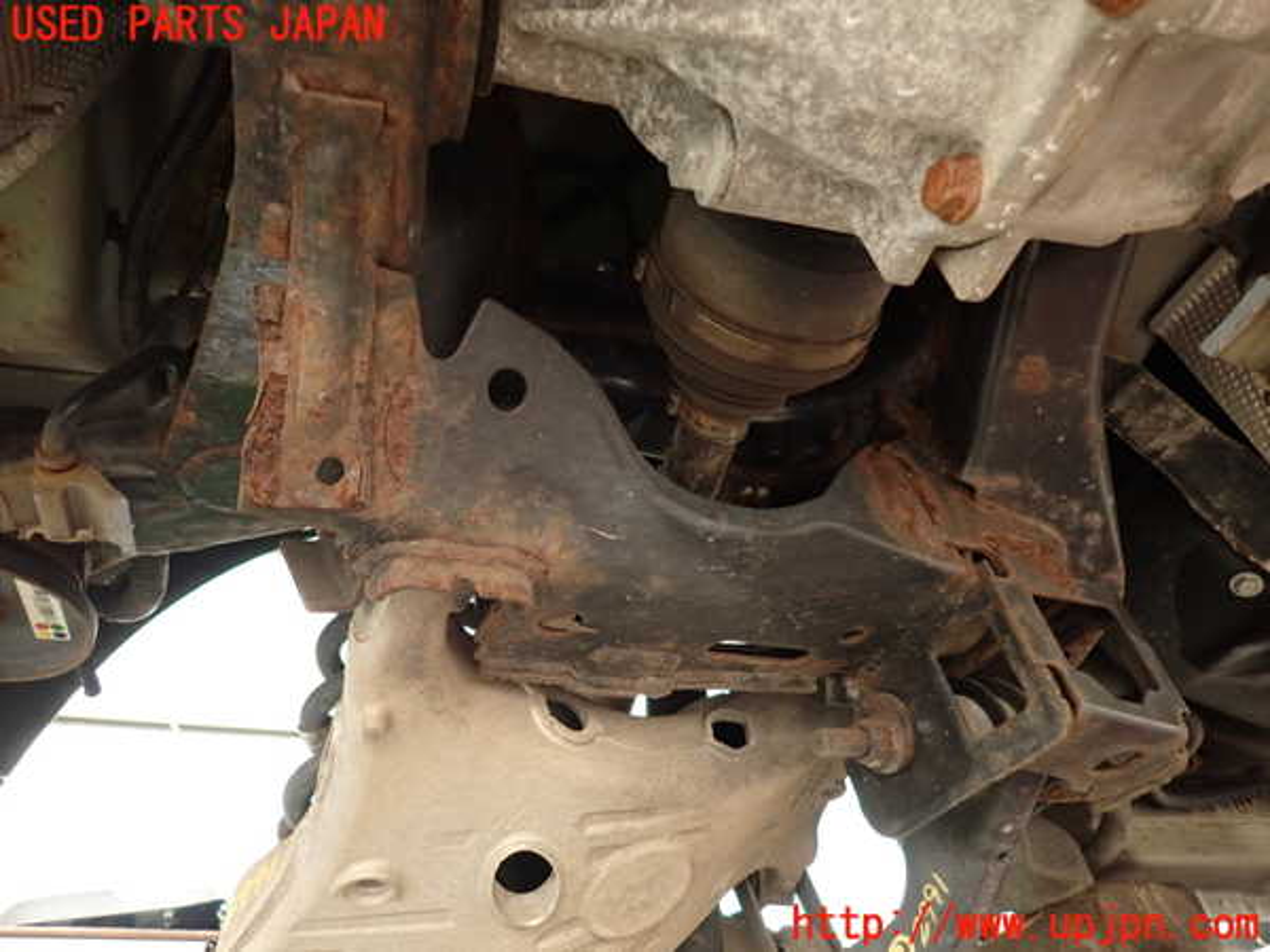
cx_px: 635
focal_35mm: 25
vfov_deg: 54.9
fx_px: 917
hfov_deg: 69.4
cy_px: 476
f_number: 2
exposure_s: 1/30
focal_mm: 4.5
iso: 250
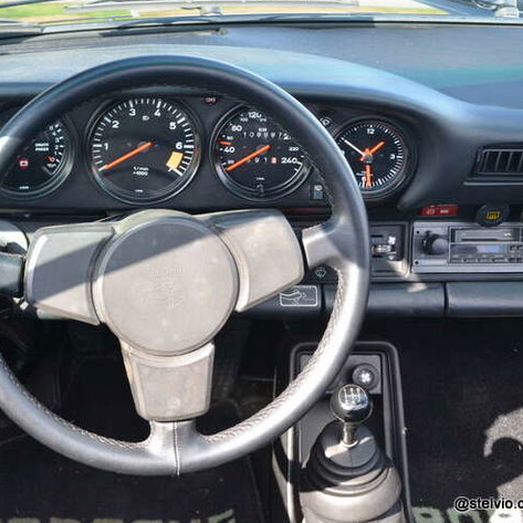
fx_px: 1060
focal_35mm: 62
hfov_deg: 27.3
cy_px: 249
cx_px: 130
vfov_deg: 27.7
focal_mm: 30
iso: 400
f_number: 5
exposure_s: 1/100
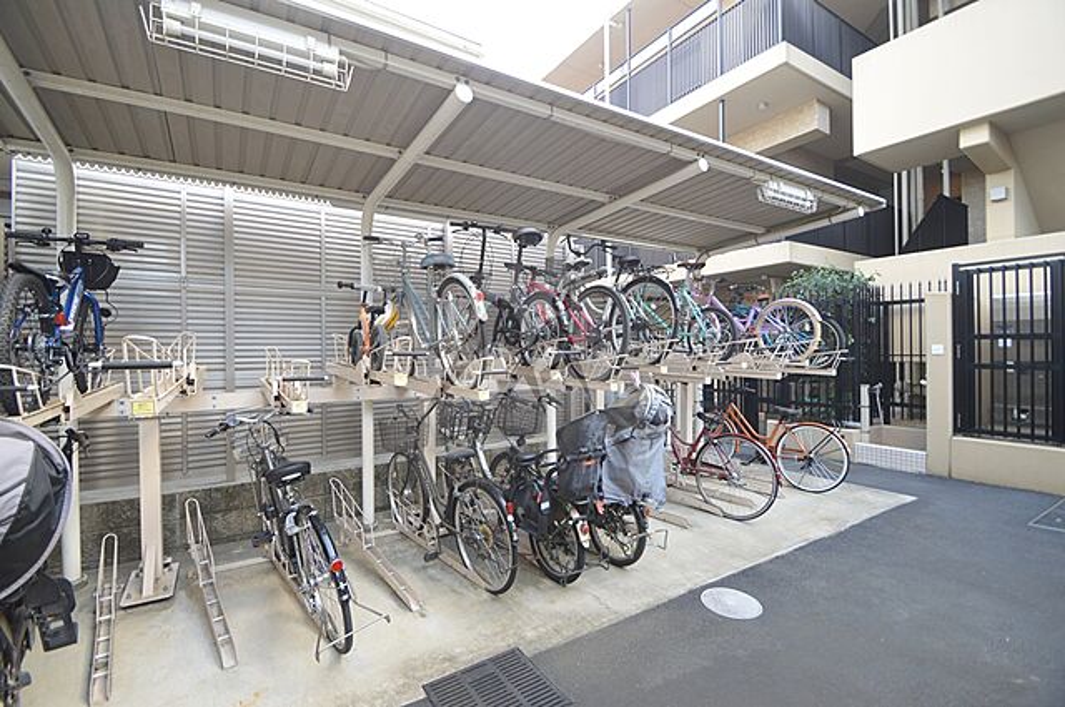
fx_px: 443
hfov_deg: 100.5
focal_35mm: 15
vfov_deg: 77.2
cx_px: 532
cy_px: 354
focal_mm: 10
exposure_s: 1/125
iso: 400
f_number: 4
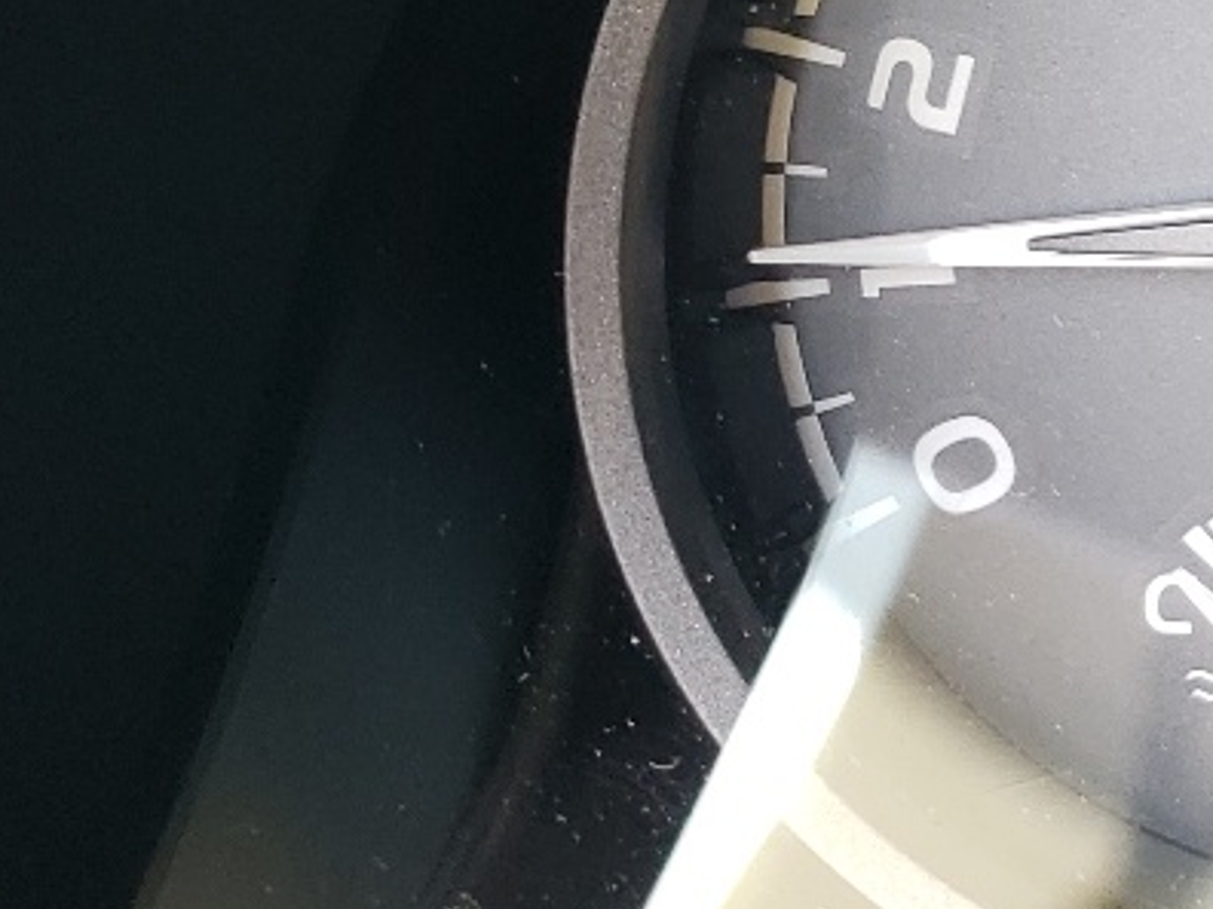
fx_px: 3679
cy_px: 67
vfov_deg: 13.9
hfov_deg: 15.7
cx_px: 2261
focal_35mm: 105
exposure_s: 1/60.2
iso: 55
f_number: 1.5
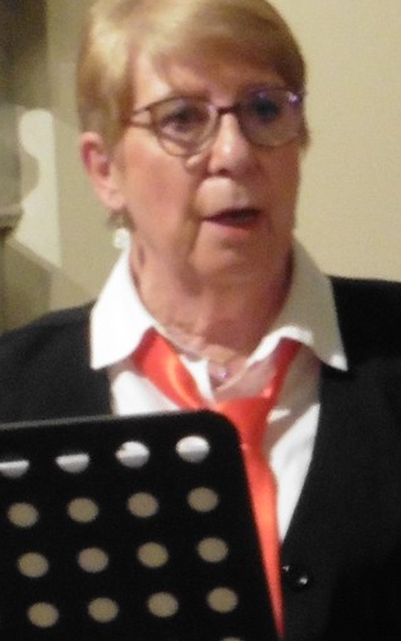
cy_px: -97
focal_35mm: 860
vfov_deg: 2.4
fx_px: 15029
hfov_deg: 1.5
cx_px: 672
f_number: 5.5
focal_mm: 35.6
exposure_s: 1/10
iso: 800
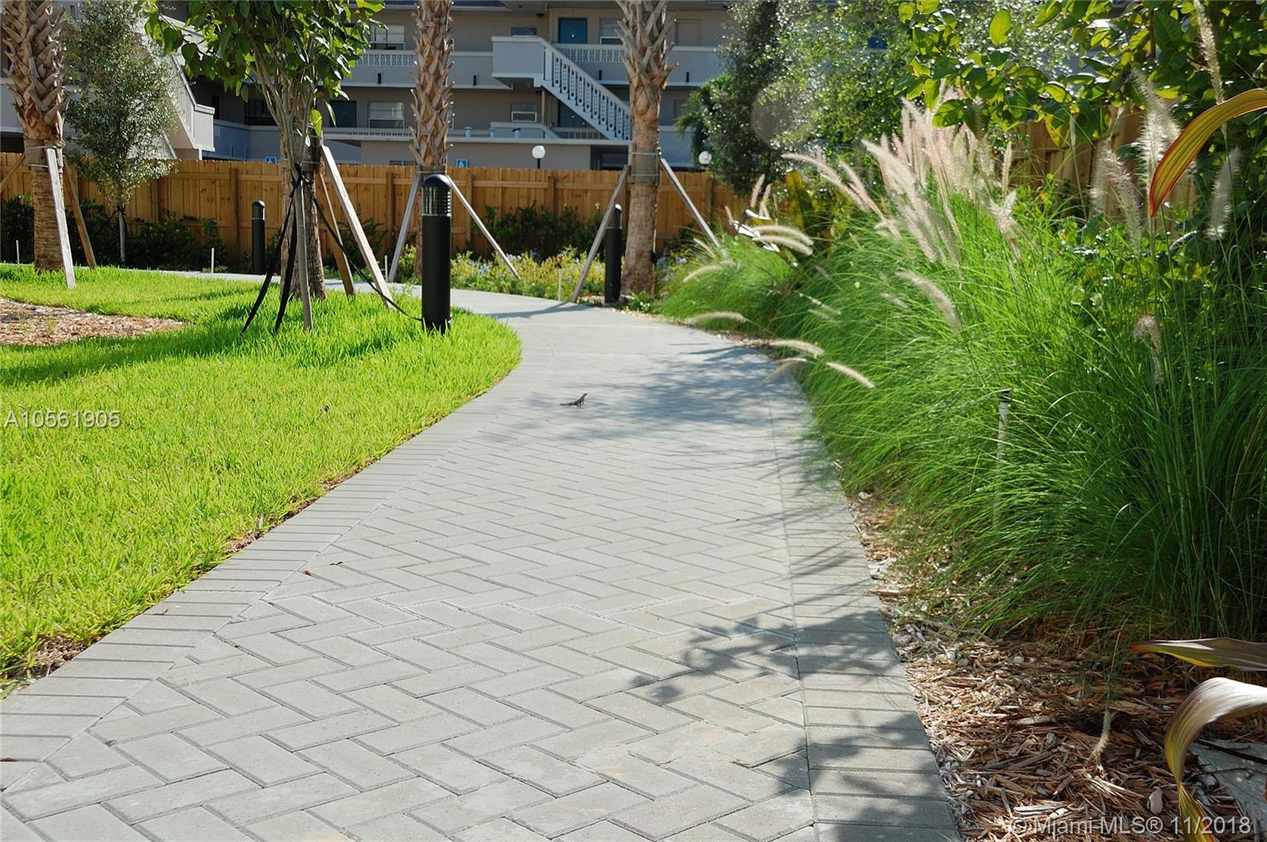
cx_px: 634
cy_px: 421
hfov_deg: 45.0
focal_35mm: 44
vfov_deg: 30.8
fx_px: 1529
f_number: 9
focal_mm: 29
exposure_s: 1/250
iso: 200
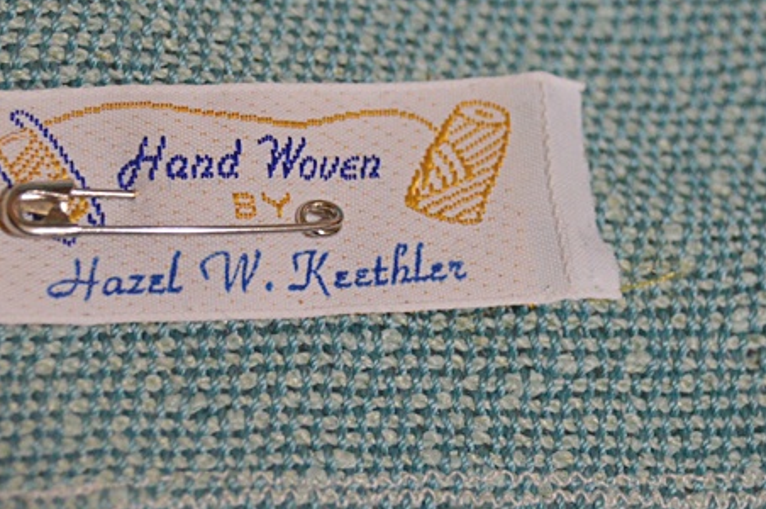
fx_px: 3527
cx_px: 412
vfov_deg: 8.2
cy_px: 86
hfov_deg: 12.4
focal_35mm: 166
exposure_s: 1/60
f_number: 5.6
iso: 1250
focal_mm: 50
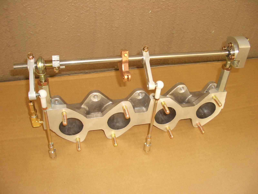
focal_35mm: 35
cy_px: 97
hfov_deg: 52.6
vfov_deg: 40.7
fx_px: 261
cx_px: 129
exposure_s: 1/60
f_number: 2.6
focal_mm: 5.8
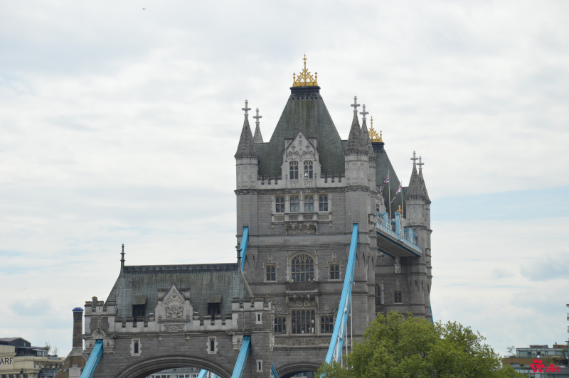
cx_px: 284
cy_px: 189
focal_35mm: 138
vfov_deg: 9.9
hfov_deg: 14.9
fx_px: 2179
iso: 100
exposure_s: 1/250
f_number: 8
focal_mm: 92
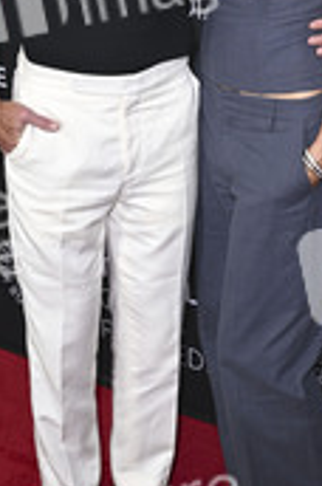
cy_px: 119
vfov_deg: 25.4
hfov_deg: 17.2
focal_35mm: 79
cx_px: 186
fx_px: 1064
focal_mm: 34
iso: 1250
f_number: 5.6
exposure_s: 1/200
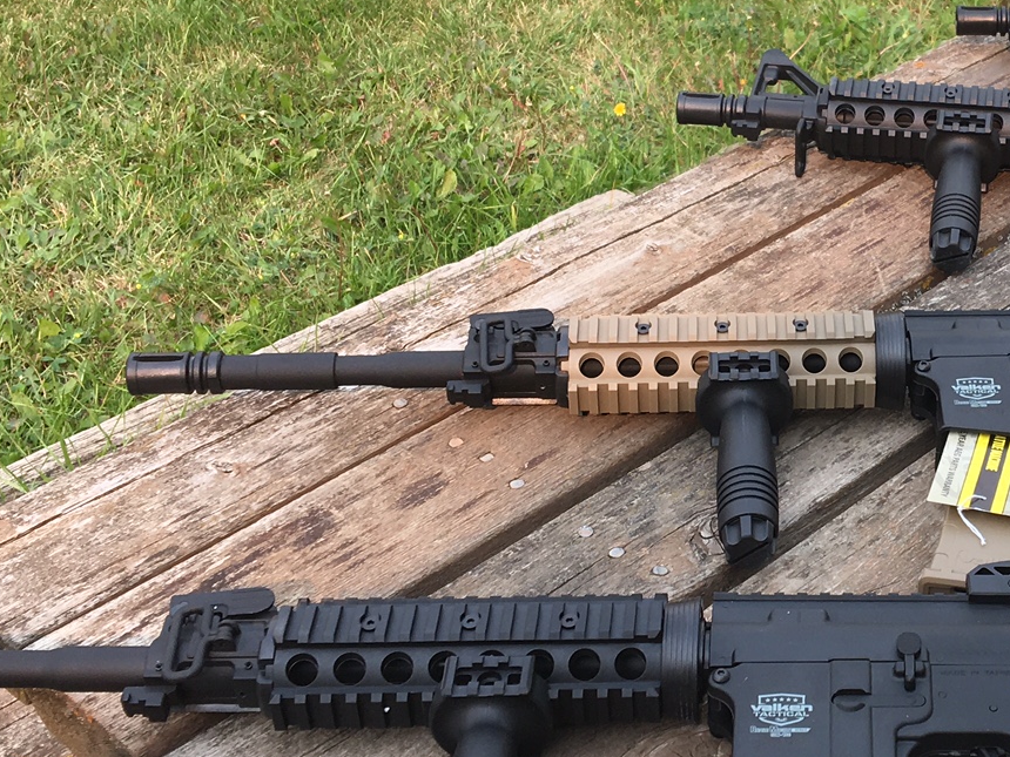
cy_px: 326
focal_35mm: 68
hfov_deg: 27.2
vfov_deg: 21.6
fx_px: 1984
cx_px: 967
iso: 25
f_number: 2.2
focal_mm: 4.15
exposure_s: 1/549
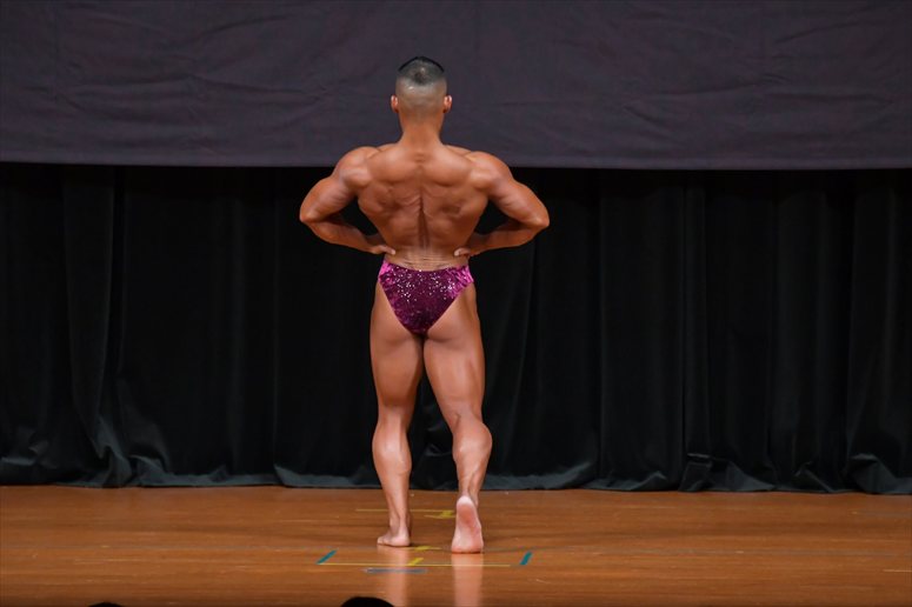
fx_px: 7596
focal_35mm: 300
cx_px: 456
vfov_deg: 4.6
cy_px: 304
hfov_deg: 6.9
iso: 4000
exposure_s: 1/400
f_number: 5.6
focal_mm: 200
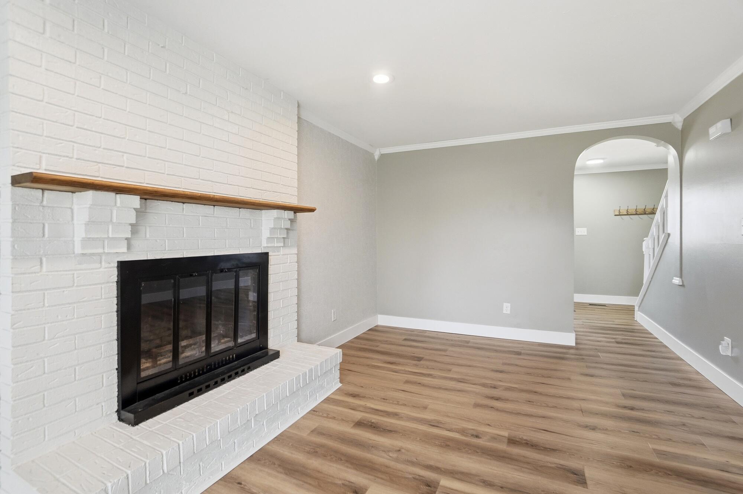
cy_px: 247
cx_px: 372
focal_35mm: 15
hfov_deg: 100.4
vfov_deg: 77.2
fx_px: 309
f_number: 4
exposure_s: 1/250
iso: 100
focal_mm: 10
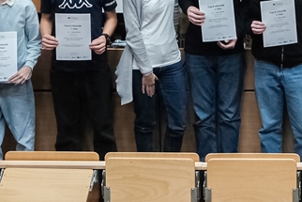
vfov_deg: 8.6
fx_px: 1292
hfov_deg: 13.1
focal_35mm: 154
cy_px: -167
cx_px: 304
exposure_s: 1/60
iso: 1600
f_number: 4.5
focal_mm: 20.9
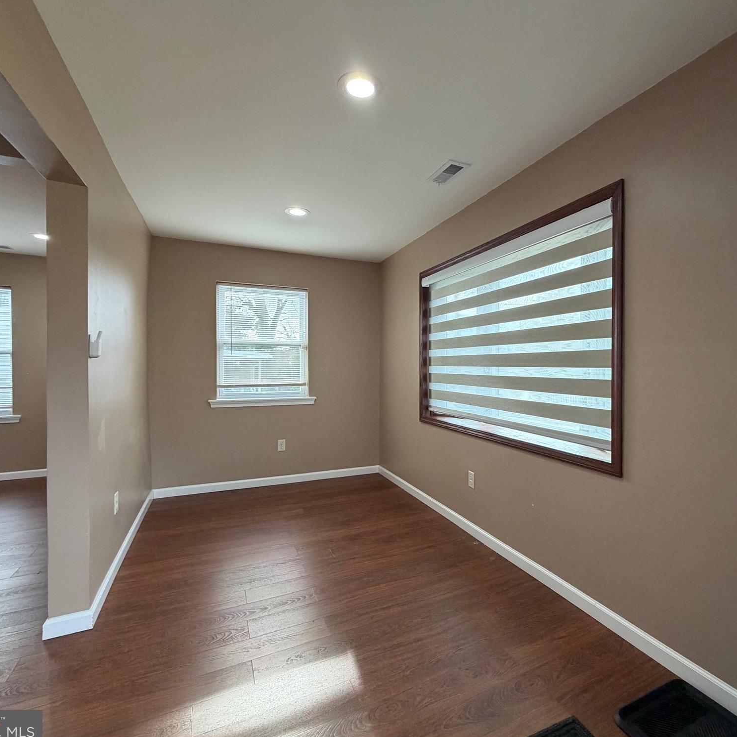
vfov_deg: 84.0
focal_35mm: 17
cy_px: 371
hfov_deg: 83.4
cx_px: 425
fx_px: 409
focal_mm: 2.22
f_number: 2.2
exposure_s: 1/120
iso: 250
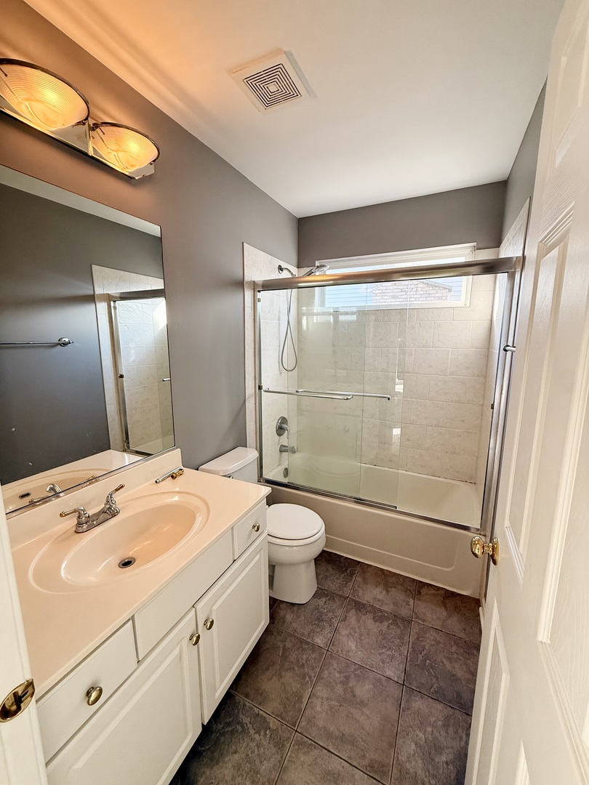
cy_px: 392
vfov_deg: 102.1
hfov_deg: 85.7
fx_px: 318
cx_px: 294
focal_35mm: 14
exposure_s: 1/120
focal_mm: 2.22
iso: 160
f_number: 2.2
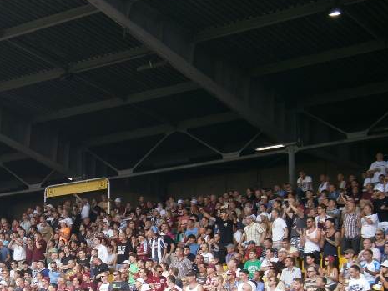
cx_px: 38
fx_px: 1020
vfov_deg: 16.1
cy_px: 256
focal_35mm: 91
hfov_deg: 21.1
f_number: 3.4
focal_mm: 8.3
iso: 80
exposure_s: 1/80
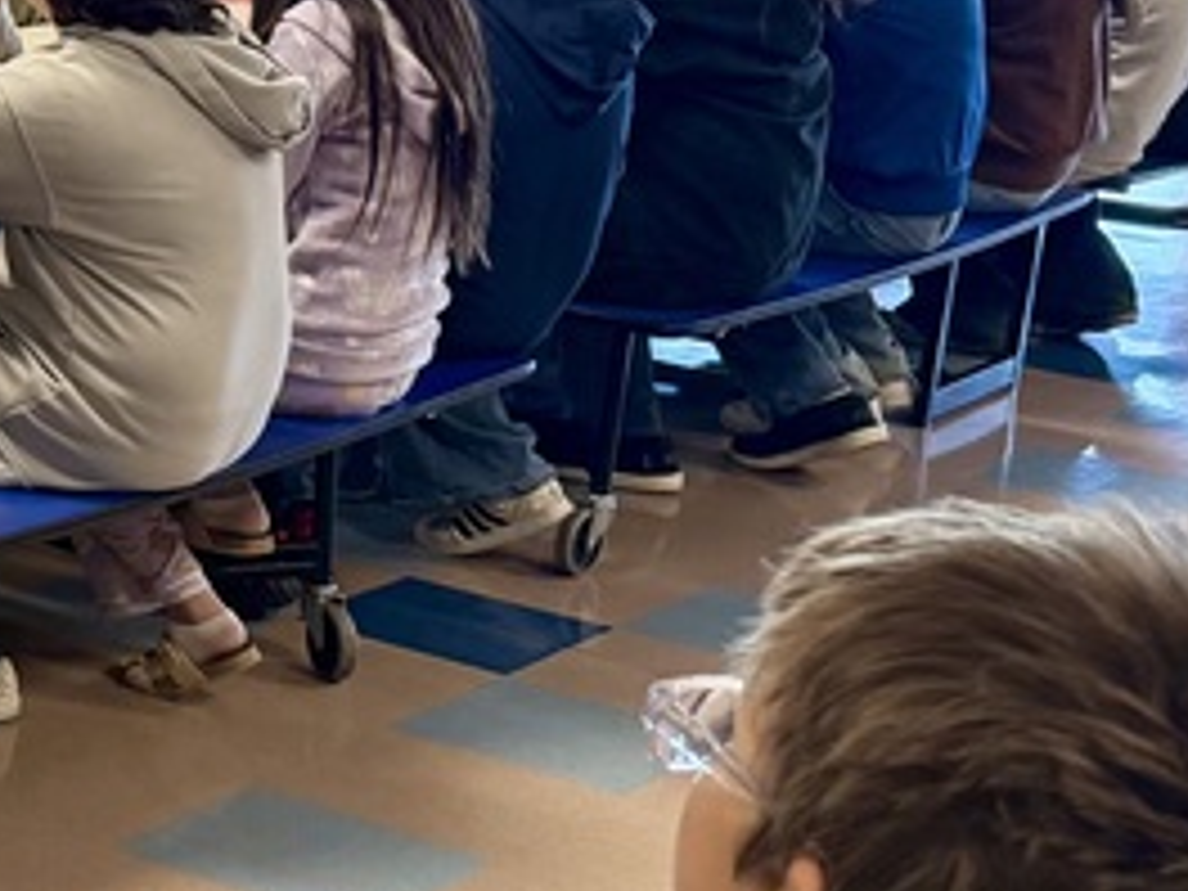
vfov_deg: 15.8
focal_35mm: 93
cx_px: -720
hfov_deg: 18.2
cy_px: 274
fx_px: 3192
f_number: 1.78
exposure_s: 1/60
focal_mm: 6.76
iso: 200
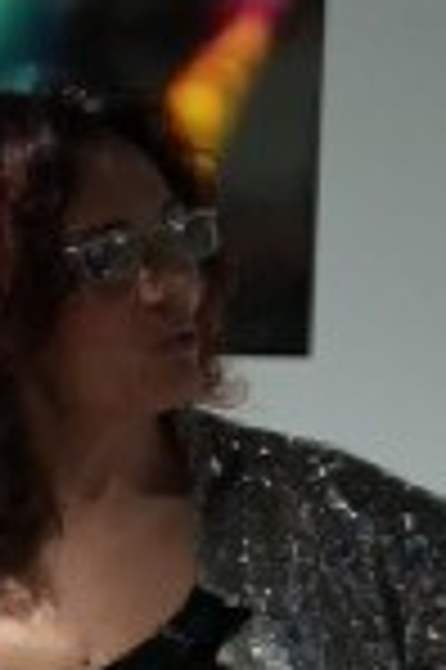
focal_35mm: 207
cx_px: -322
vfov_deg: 9.8
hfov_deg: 6.5
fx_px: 3853
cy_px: 755
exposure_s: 1/160
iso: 3200
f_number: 2.8
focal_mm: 48.2
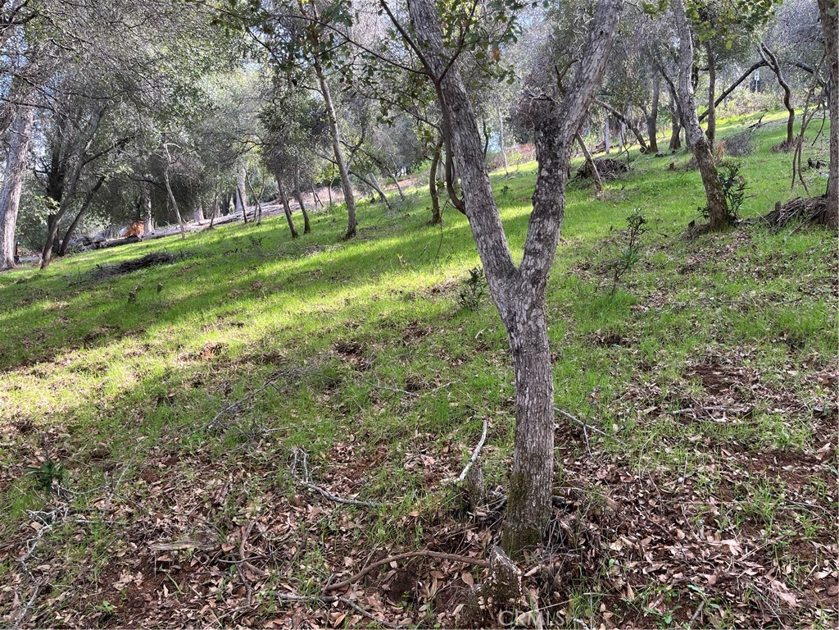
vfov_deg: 53.1
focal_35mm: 26
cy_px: 315
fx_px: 630
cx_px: 420
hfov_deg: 67.3
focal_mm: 5.1
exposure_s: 1/175
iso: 40
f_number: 1.6
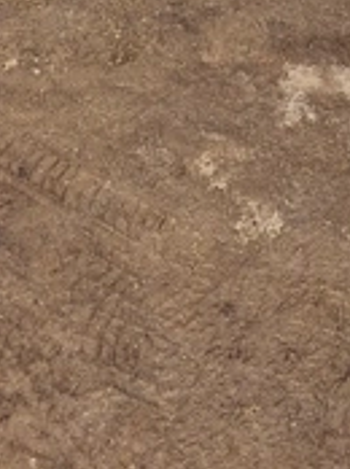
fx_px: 716
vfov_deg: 33.2
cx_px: 396
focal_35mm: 53
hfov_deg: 25.3
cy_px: 0
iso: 50
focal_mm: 6.18
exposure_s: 1/189
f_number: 1.65
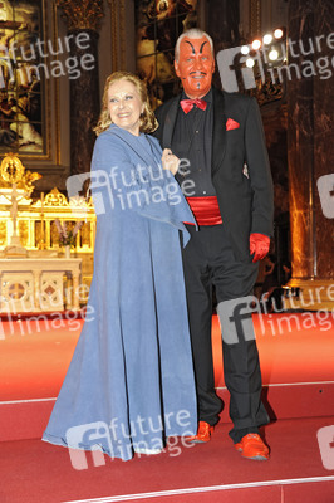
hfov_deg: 28.0
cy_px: 252
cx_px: 167
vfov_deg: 41.1
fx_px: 669
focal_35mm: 48
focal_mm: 48
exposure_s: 1/80
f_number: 5.6
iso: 1000
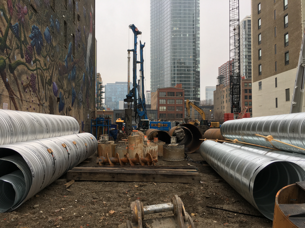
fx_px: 256
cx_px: 152
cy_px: 114
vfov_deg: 48.2
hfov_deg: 61.7
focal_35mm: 29
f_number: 2.2
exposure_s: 1/60
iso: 25
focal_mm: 4.15
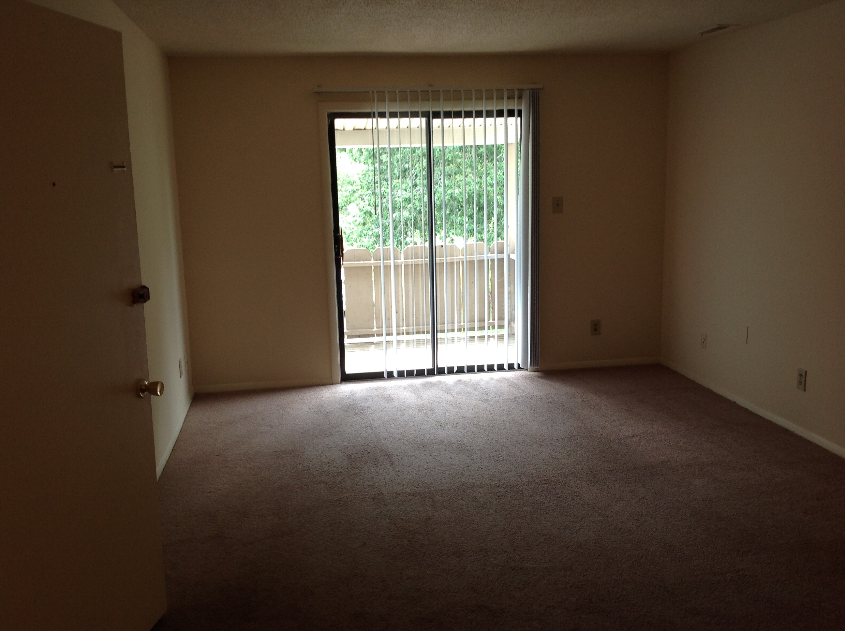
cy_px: 316
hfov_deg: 52.7
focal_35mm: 35
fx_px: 853
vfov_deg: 40.6
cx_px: 422
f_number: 2.4
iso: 64
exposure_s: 1/60
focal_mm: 4.28
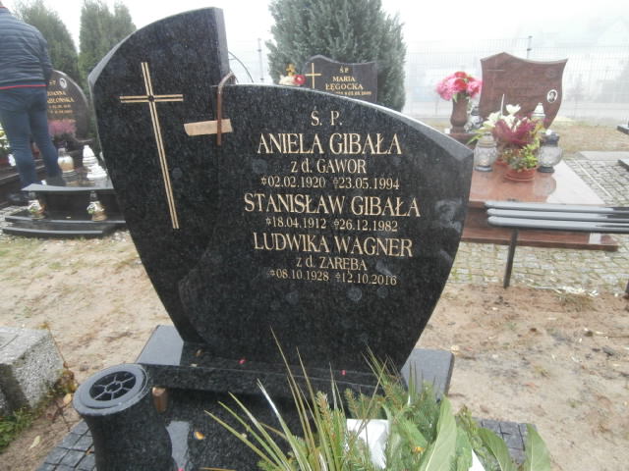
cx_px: 314
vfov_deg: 56.8
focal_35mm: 24
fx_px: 436
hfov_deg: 71.6
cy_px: 236
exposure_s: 1/30
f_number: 3
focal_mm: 4.2
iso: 200
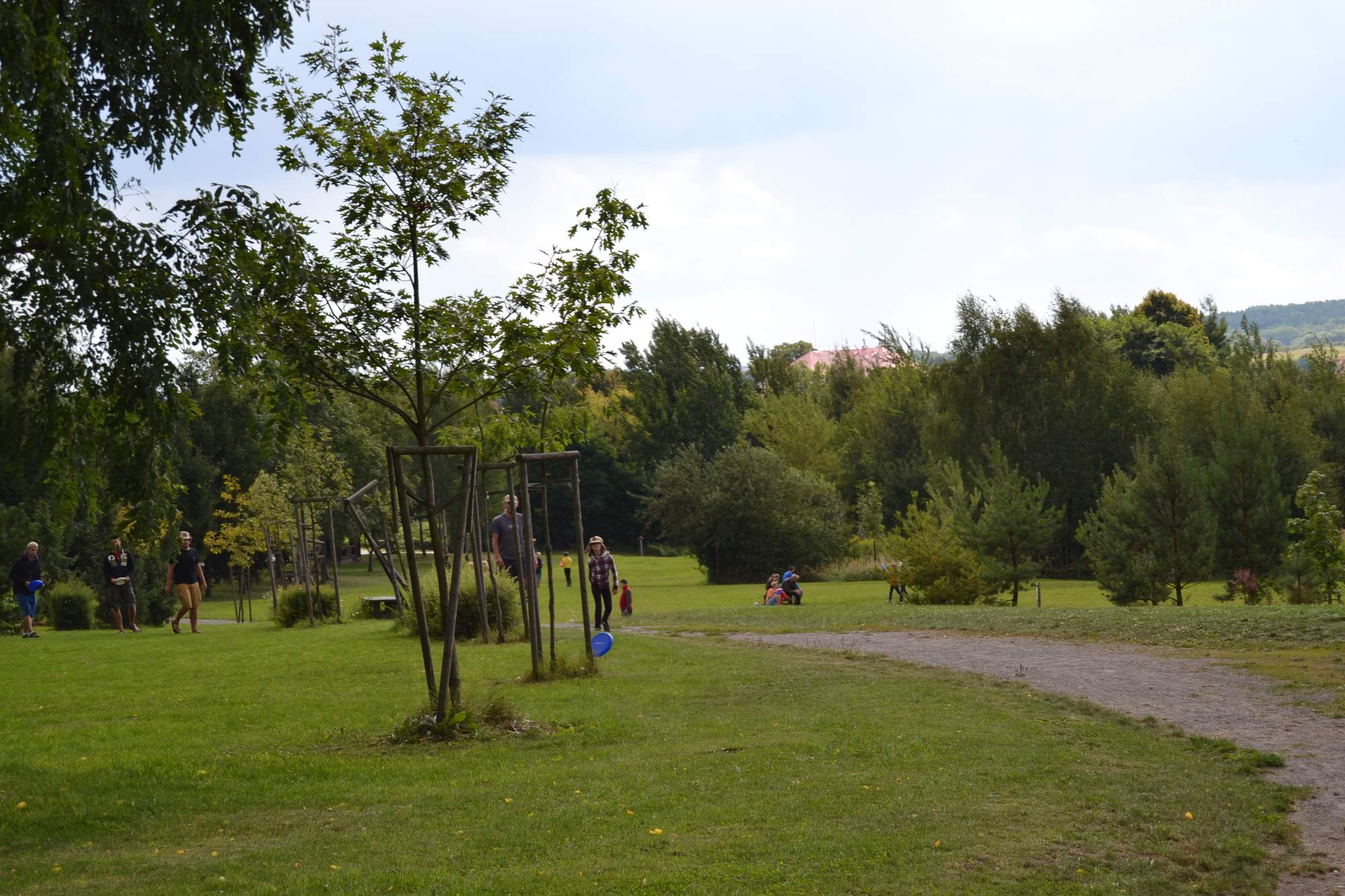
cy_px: 448
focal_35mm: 82
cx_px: 672
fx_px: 3082
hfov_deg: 24.6
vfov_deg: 16.6
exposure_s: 1/160
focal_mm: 55
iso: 100
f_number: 5.6
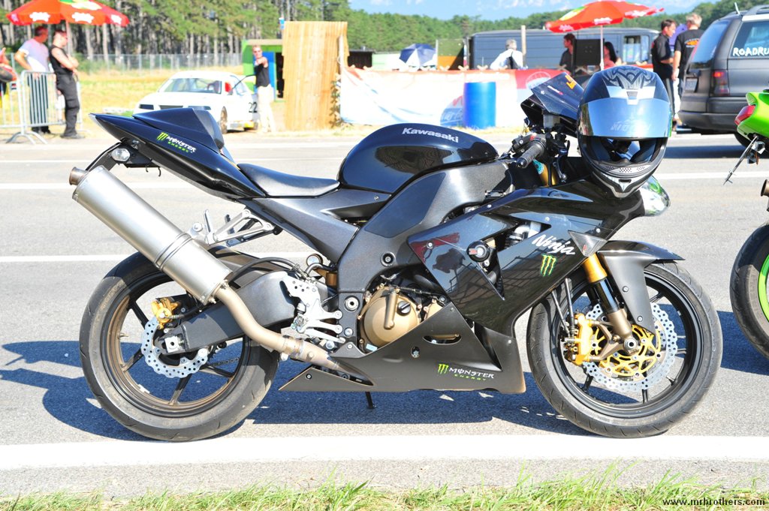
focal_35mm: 52
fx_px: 1110
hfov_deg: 38.2
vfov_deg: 25.9
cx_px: 384
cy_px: 256
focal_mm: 52
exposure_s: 1/200
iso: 200
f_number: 7.1
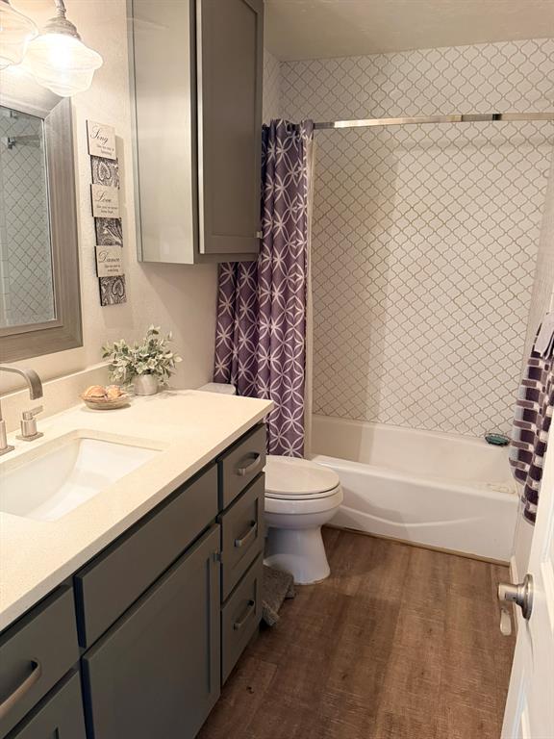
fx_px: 512
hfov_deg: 56.8
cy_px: 370
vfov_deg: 71.6
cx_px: 277
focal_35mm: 24
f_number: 1.78
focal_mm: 6.76
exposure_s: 1/60
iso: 500
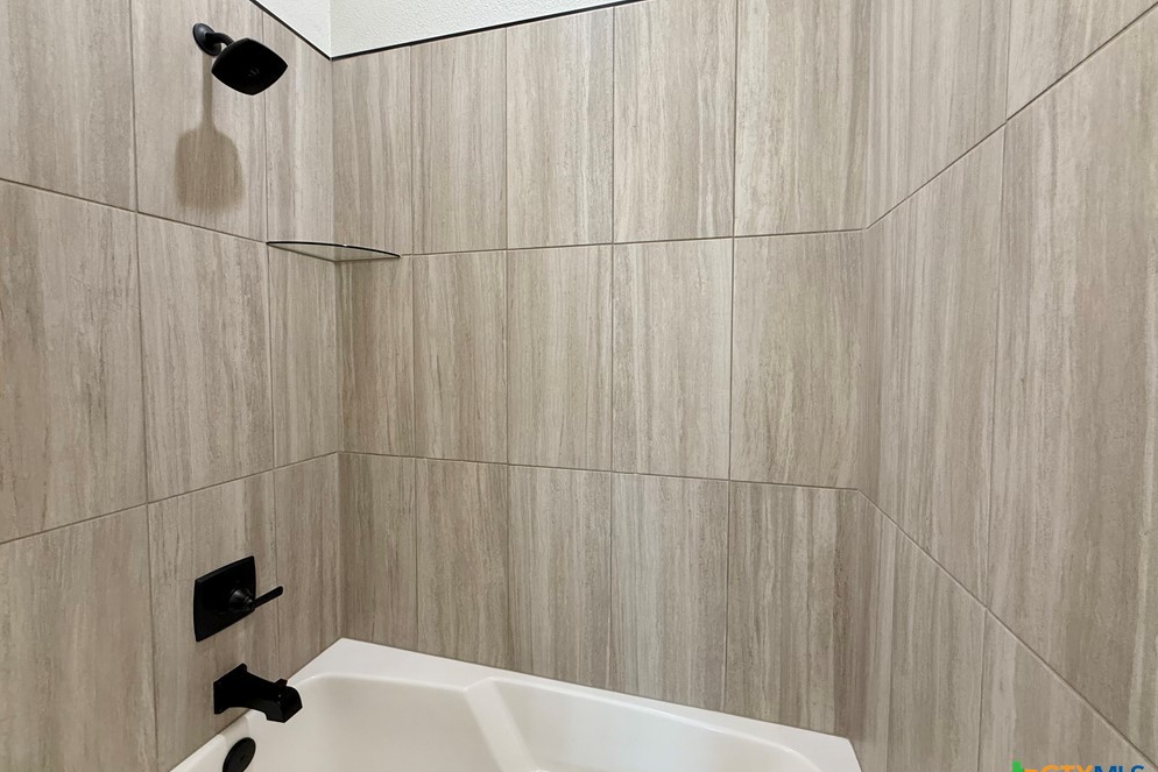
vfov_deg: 77.3
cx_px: 577
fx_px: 483
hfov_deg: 100.4
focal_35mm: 15
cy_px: 371
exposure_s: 1/60
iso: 200
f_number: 2.2
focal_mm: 2.22
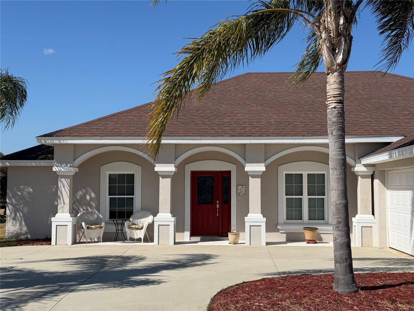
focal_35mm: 48
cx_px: 207
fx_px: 574
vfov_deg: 30.3
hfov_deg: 39.7
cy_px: 156
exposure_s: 1/7143
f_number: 1.78
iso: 64
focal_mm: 6.76
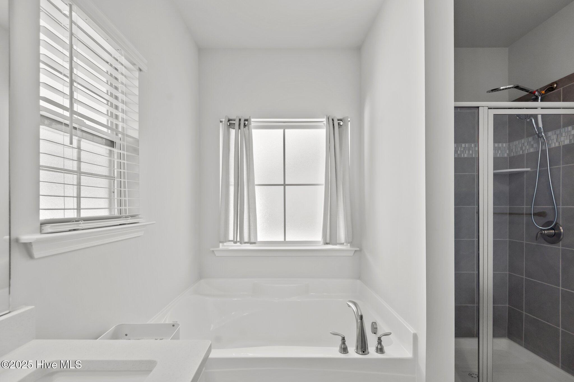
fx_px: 255
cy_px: 191
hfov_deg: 96.8
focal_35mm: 16
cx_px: 287
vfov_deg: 73.7
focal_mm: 16
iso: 400
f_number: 5.6
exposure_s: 1/125
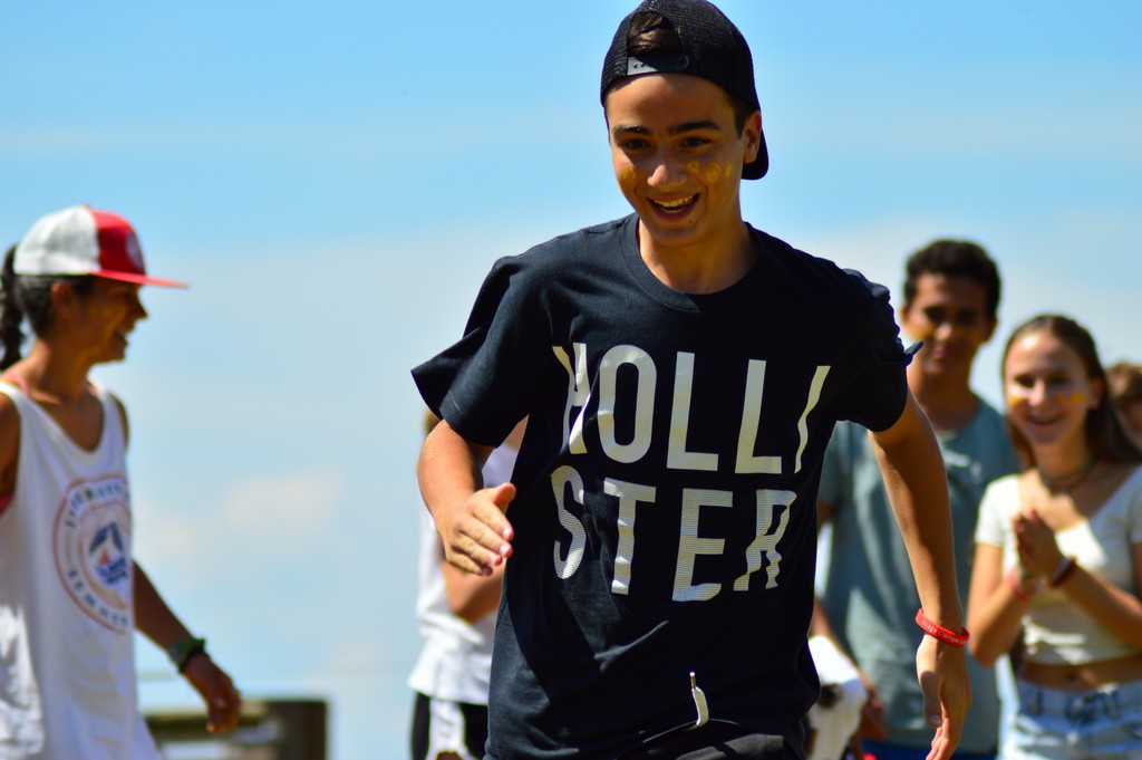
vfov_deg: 5.9
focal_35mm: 232
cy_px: 380
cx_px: 571
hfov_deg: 8.9
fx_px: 7369
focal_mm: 155
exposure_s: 1/800
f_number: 4.5
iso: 100
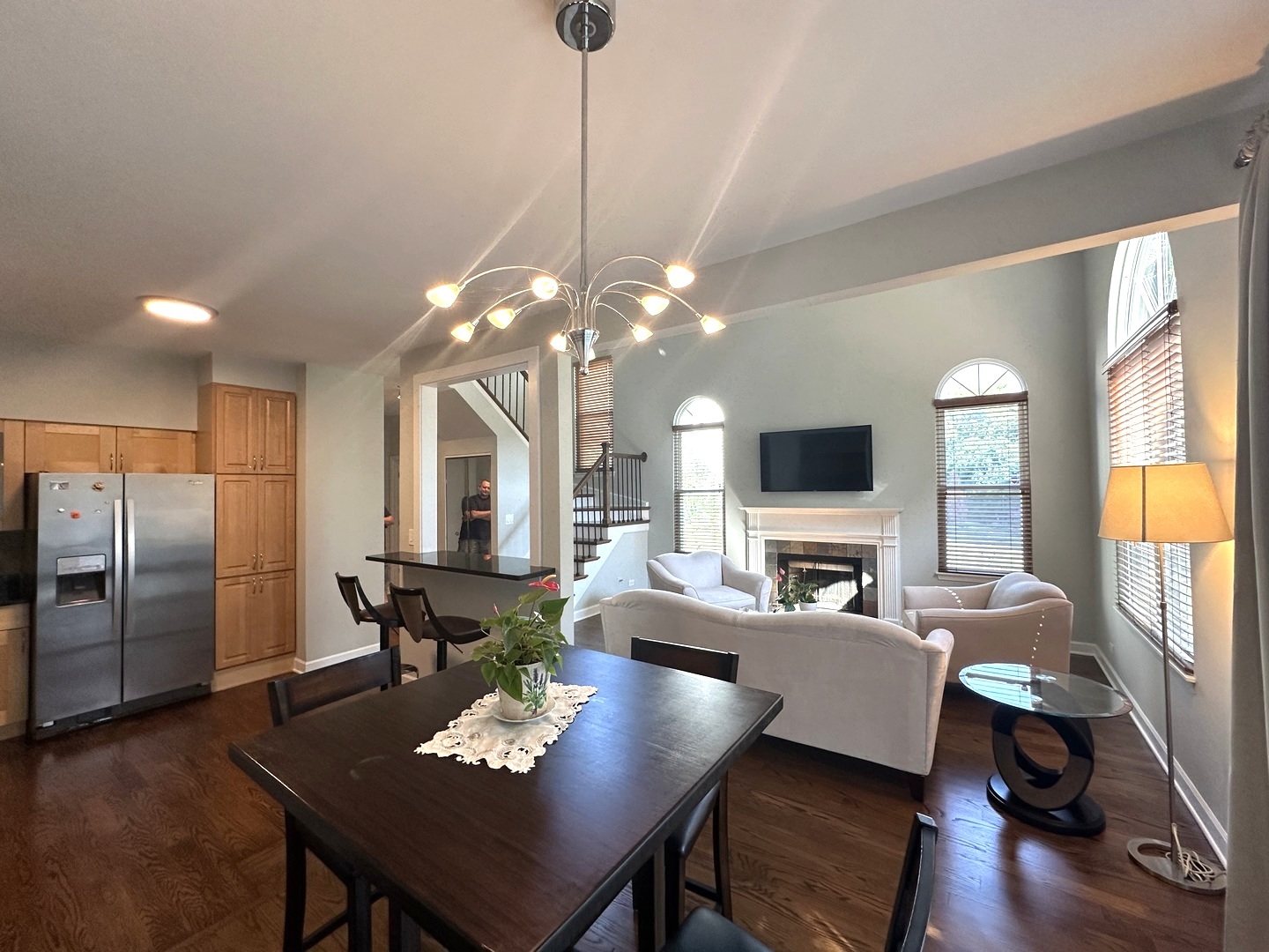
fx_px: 513
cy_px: 476
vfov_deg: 85.7
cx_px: 634
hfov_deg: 102.1
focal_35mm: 14
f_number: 2.2
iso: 200
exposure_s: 1/120
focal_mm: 2.22
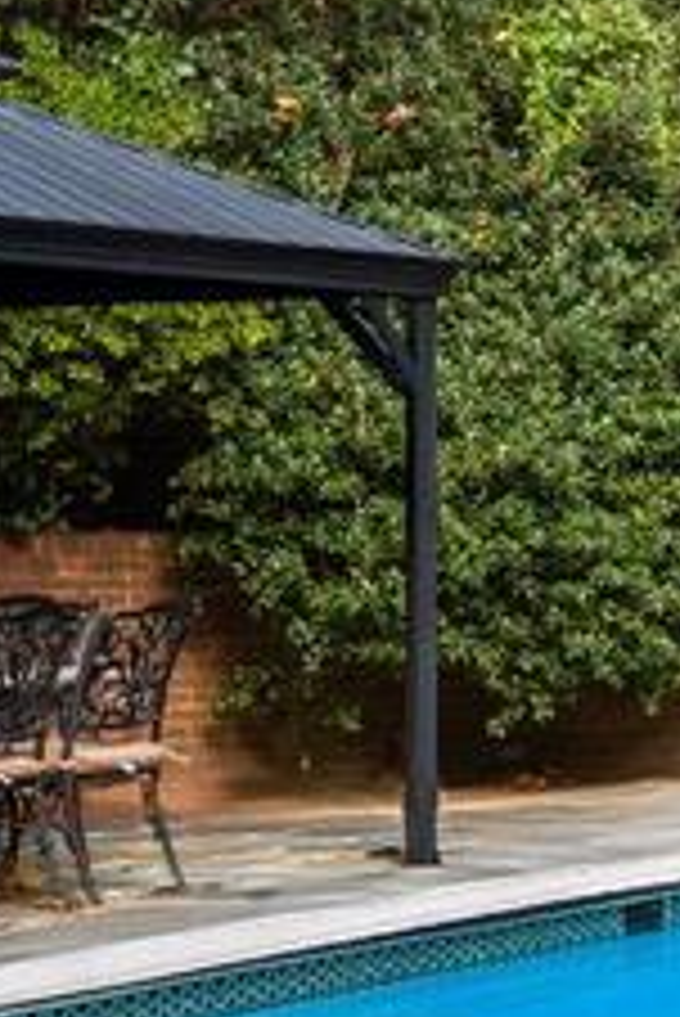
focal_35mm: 153
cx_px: 1482
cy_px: 504
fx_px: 4328
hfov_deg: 8.4
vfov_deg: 13.4
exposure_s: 1/400
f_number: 2.8
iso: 200
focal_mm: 24
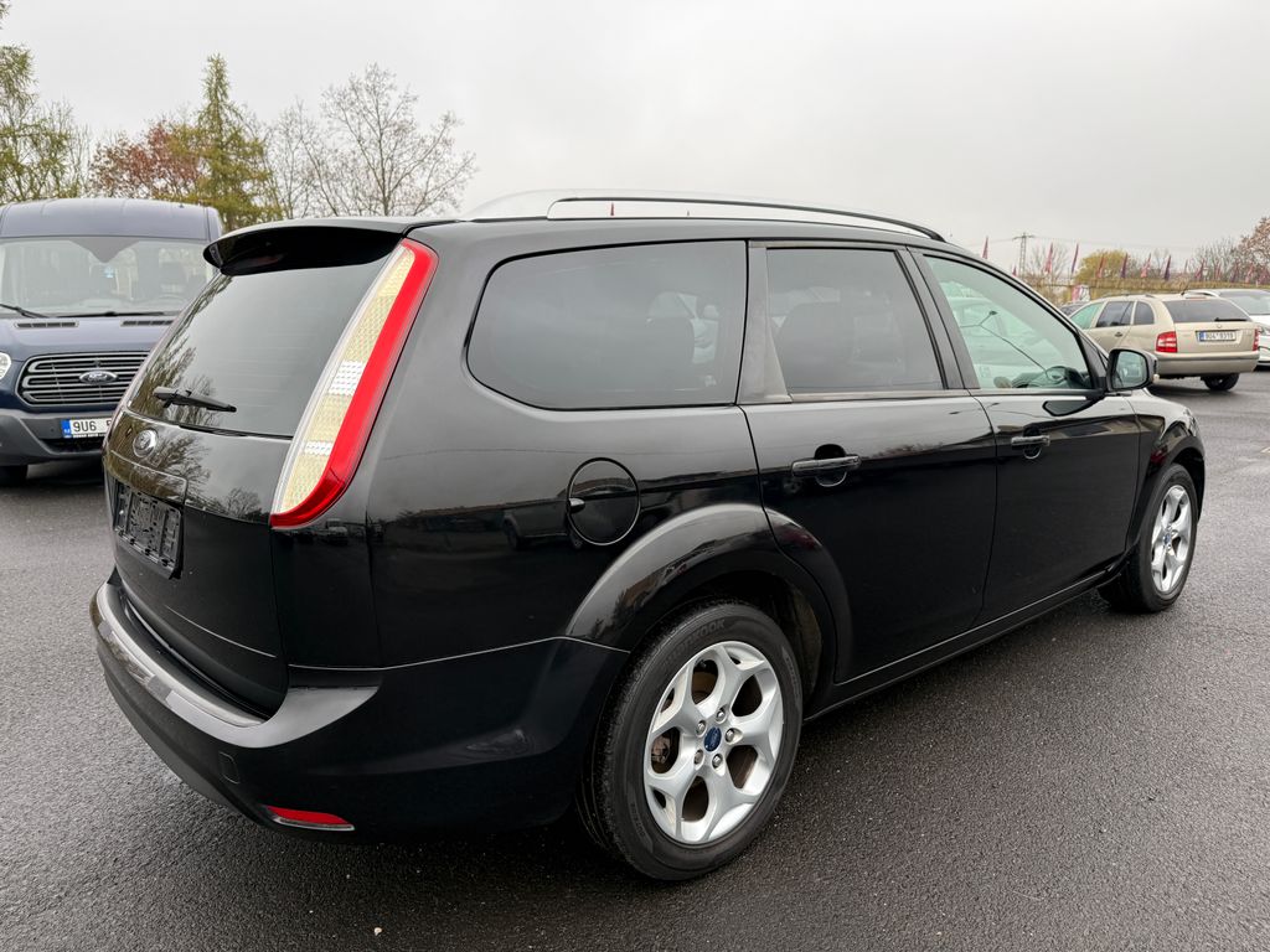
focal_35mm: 24
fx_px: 881
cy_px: 476
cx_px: 635
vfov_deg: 56.8
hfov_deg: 71.6
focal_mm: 6.76
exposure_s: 1/450
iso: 80
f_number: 1.78
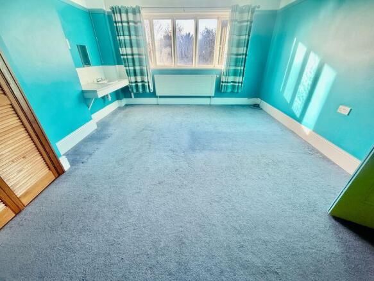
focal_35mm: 14
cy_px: 140
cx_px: 187
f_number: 2.2
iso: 100
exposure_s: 1/99
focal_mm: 2.22
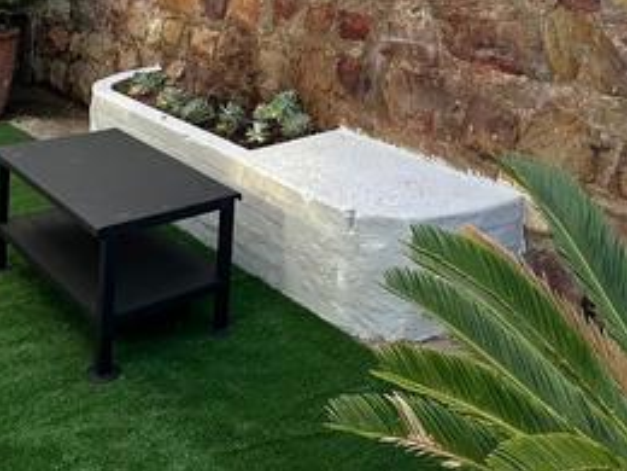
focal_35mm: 43
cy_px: -56
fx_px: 779
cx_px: 398
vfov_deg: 29.9
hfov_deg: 43.5
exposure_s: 1/340
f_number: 2.2
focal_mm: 2.22
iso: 40
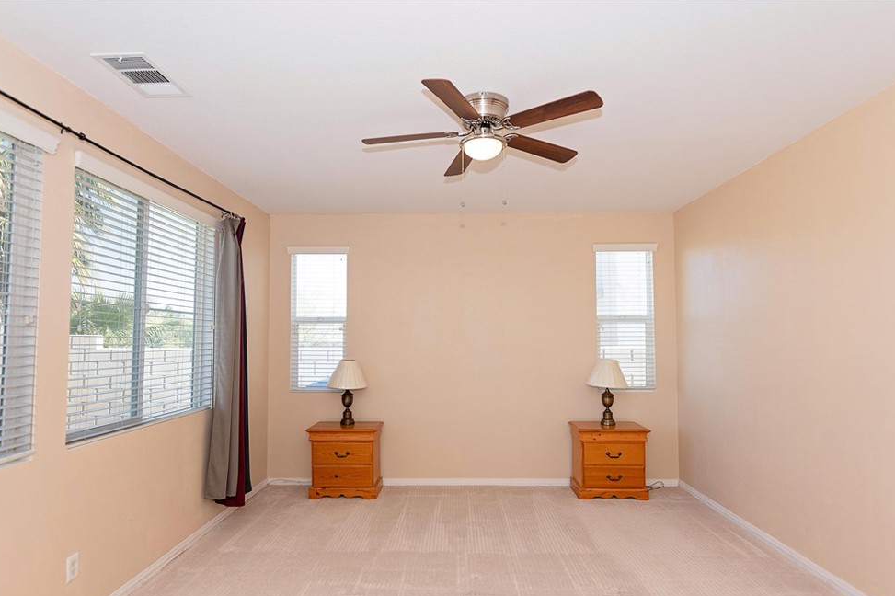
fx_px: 497
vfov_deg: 61.9
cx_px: 443
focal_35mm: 20
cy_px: 312
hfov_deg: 84.0
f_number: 4.5
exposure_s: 1/250
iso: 200
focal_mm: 13
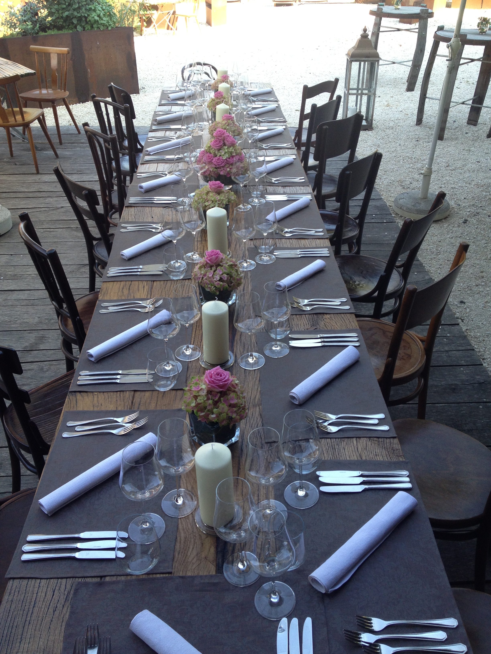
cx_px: 246
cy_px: 327
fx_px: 662
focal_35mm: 35
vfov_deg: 52.6
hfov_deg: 40.7
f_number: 2.4
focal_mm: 4.28
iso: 64
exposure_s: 1/186
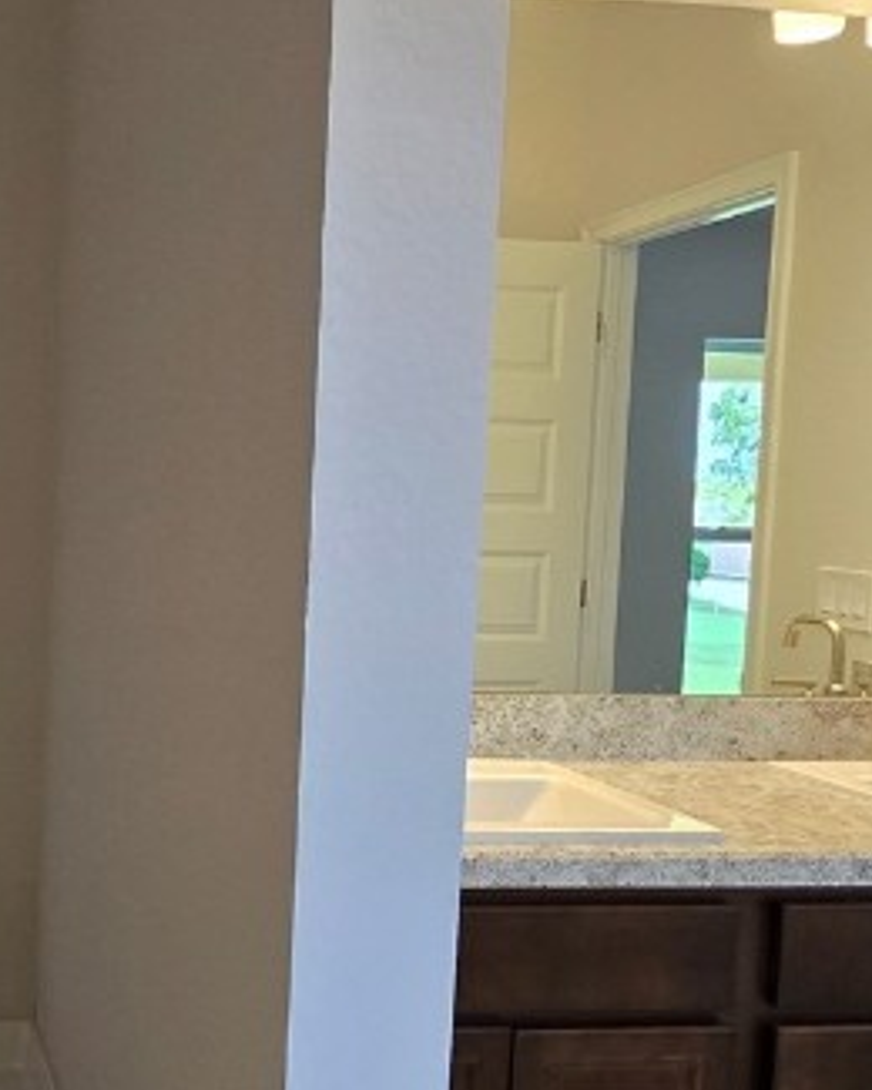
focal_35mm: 40
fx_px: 1290
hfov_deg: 33.7
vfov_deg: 45.6
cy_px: 634
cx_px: -27
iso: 125
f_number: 2.2
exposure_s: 1/100
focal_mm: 2.2
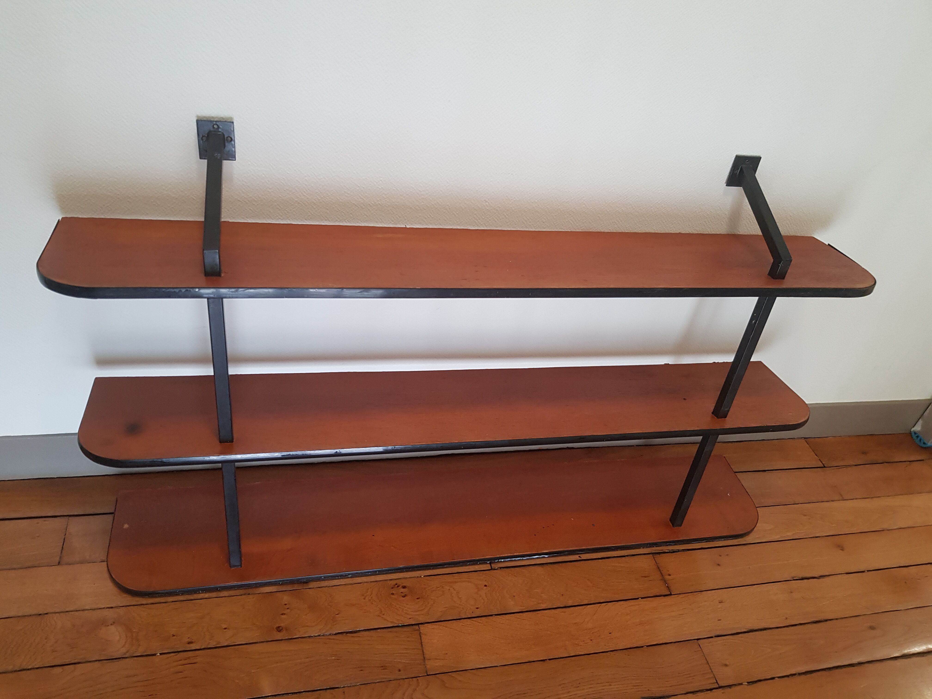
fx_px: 700
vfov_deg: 53.1
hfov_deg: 67.3
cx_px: 466
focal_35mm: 26
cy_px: 350
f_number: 1.7
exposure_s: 1/50
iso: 160
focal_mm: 4.2
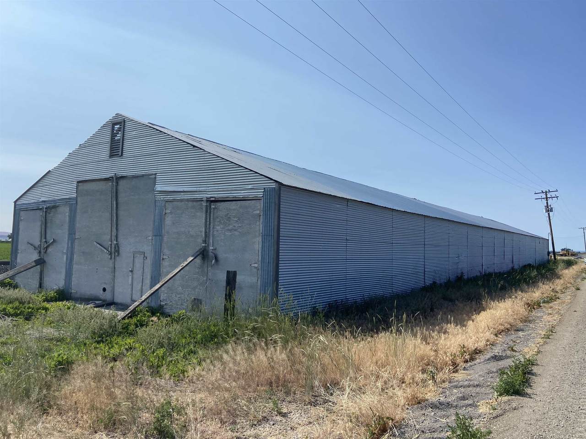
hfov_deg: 67.3
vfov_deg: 53.1
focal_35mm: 26
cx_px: 293
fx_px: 440
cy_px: 220
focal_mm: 4.25
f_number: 1.8
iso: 32
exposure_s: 1/5495
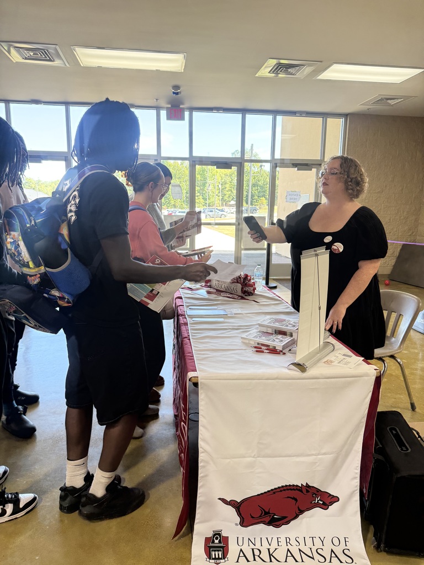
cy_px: 282
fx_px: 392
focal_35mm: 24
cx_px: 212
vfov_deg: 71.6
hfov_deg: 56.8
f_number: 1.78
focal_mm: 6.76
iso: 125
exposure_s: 1/120
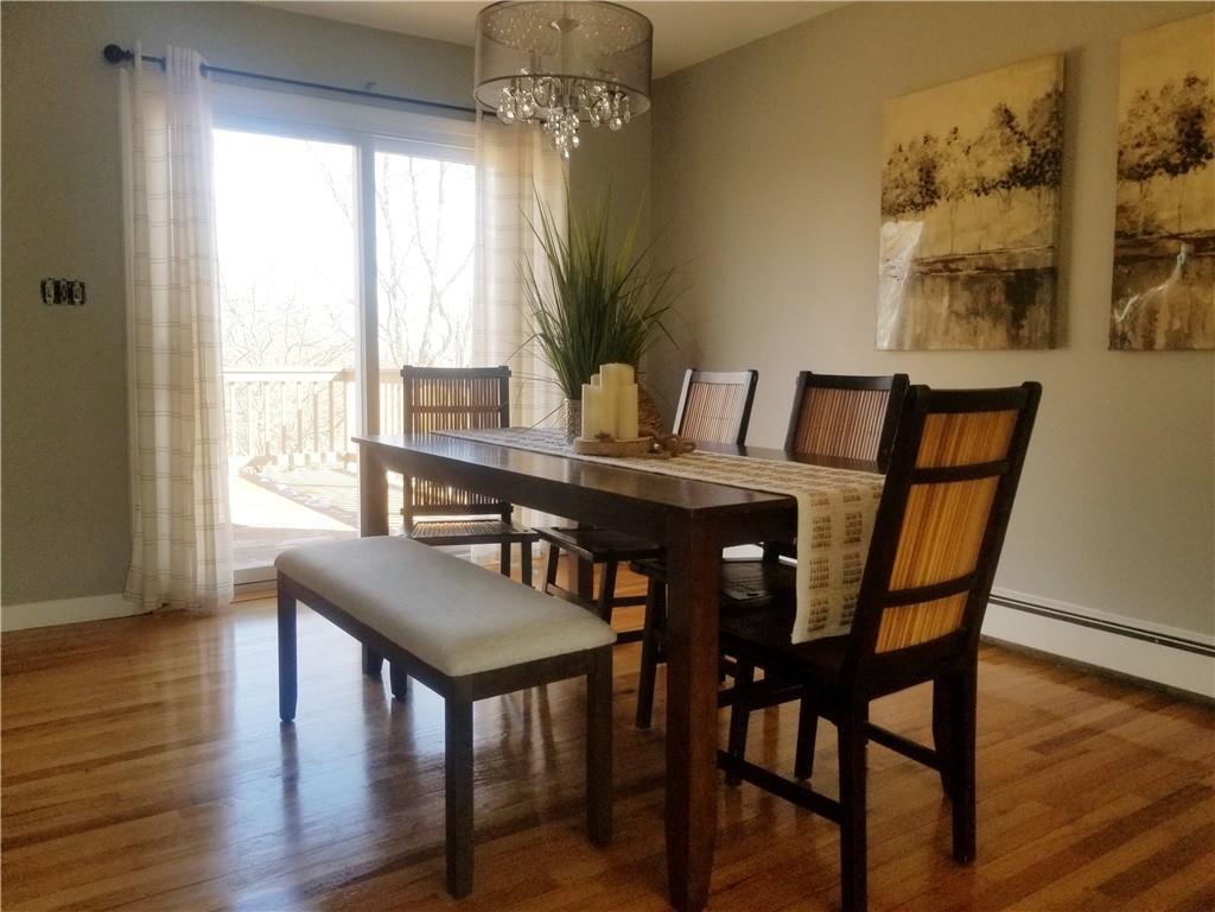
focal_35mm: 26
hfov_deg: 67.3
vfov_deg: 53.1
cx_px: 608
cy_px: 456
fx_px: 913
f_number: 1.7
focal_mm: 4.25
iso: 50
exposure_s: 1/197
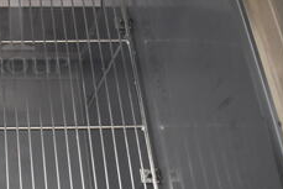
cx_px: -57
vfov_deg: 18.6
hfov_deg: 25.2
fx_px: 566
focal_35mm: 72
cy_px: 14
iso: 1800
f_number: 3.5
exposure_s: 1/125
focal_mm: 18
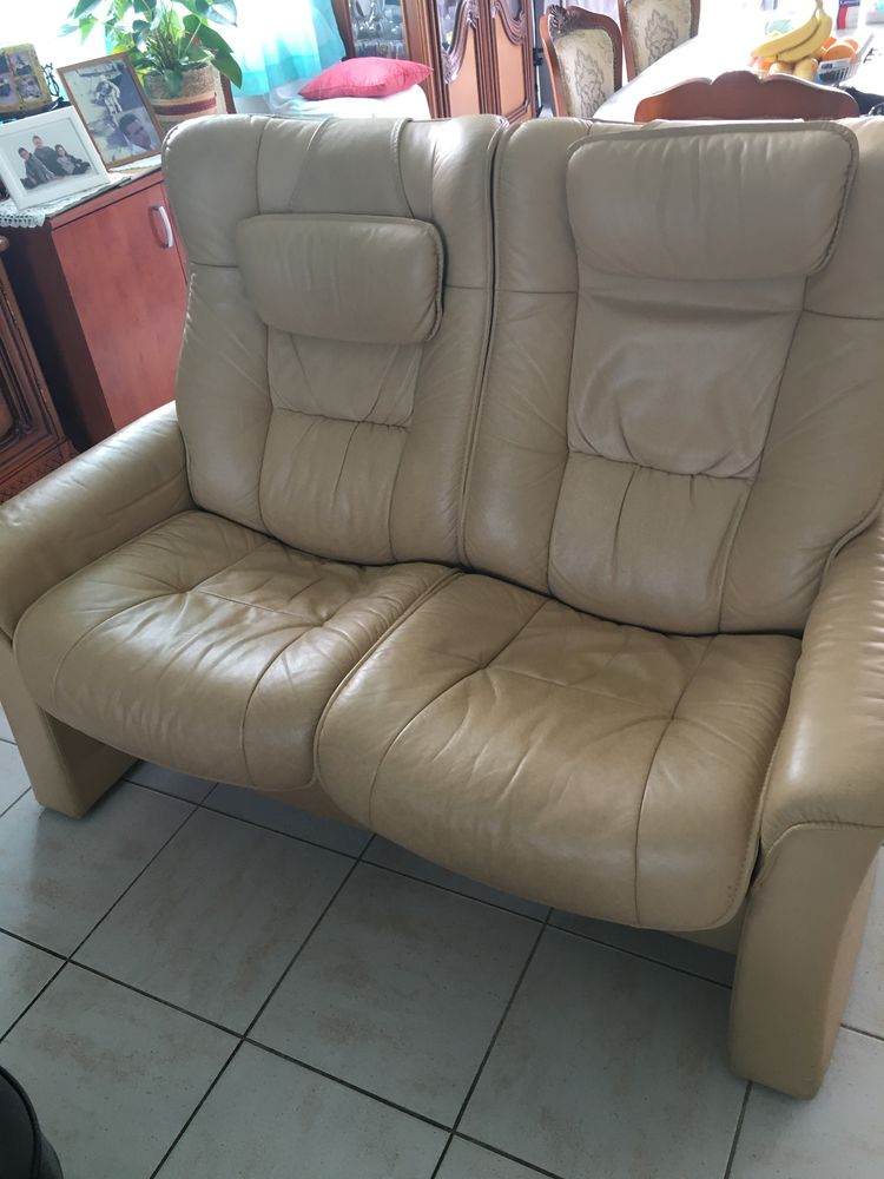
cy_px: 590
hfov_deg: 48.2
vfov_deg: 61.7
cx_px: 442
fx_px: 987
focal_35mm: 29
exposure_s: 1/33
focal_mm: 4.15
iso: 100
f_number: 2.2
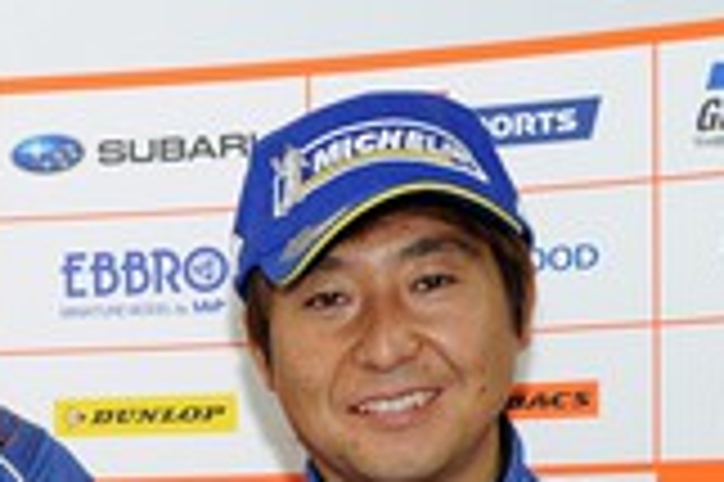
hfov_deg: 13.4
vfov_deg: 9.6
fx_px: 2793
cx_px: -526
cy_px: 644
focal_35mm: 139
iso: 400
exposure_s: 1/60
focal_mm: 31
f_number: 5.6
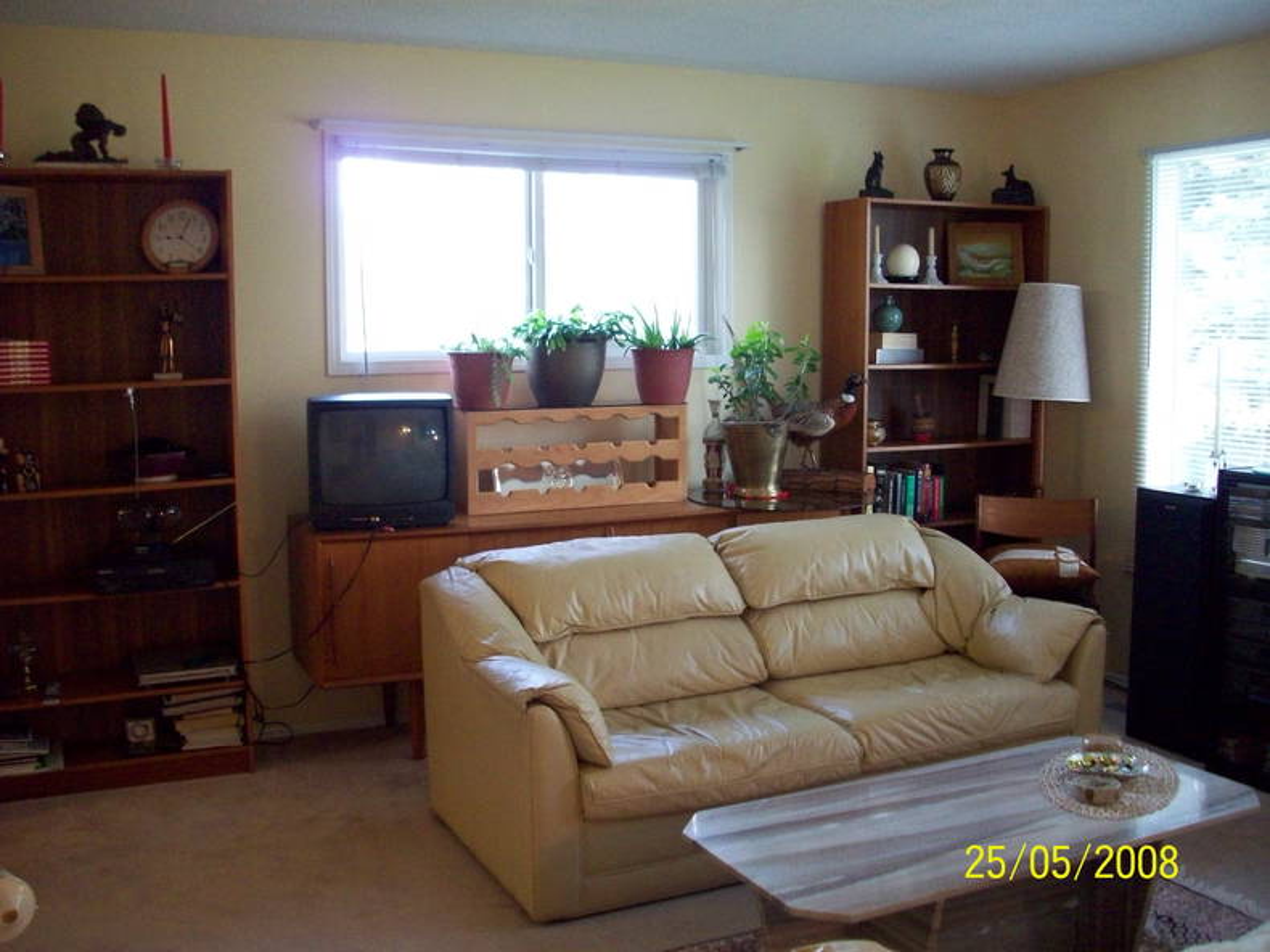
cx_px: 635
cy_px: 476
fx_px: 1357
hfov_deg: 50.2
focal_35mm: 37
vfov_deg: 38.6
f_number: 2.8
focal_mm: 6.2
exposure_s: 1/45
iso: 214
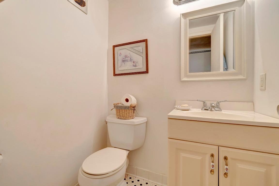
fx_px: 116
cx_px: 140
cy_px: 93
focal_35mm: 15
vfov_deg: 77.3
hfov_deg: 100.4
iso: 800
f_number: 8
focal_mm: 10
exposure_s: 1/15
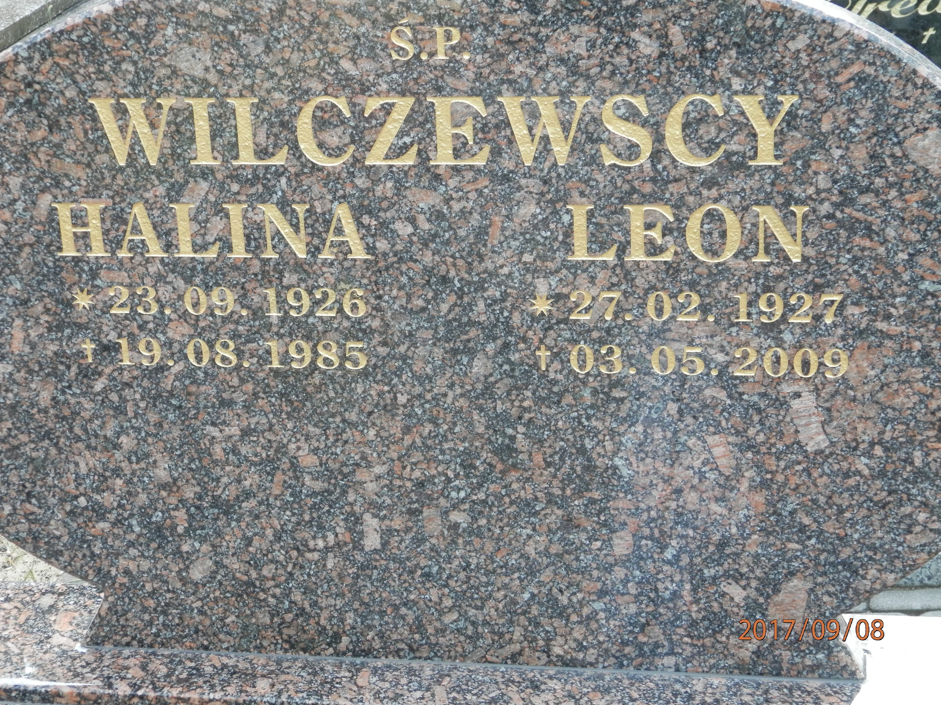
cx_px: 470
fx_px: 1849
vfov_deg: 21.6
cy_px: 352
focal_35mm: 68
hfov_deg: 28.6
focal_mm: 12.2
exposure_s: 1/50
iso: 125
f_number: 4
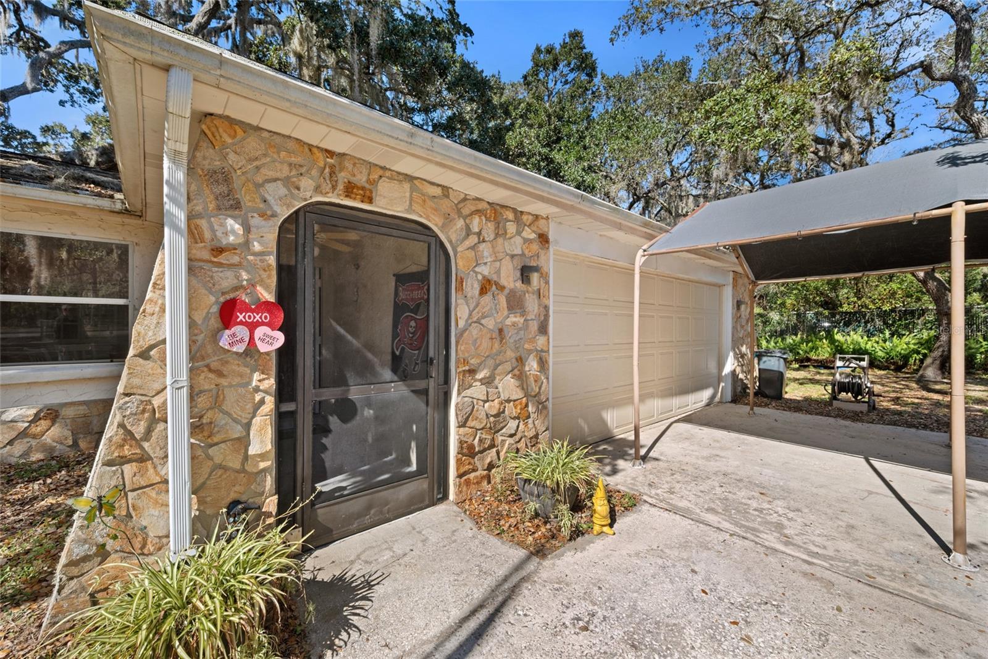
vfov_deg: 81.2
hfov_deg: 104.2
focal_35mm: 14
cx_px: 494
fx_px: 384
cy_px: 330
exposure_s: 1/800
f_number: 6.3
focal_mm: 14
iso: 250
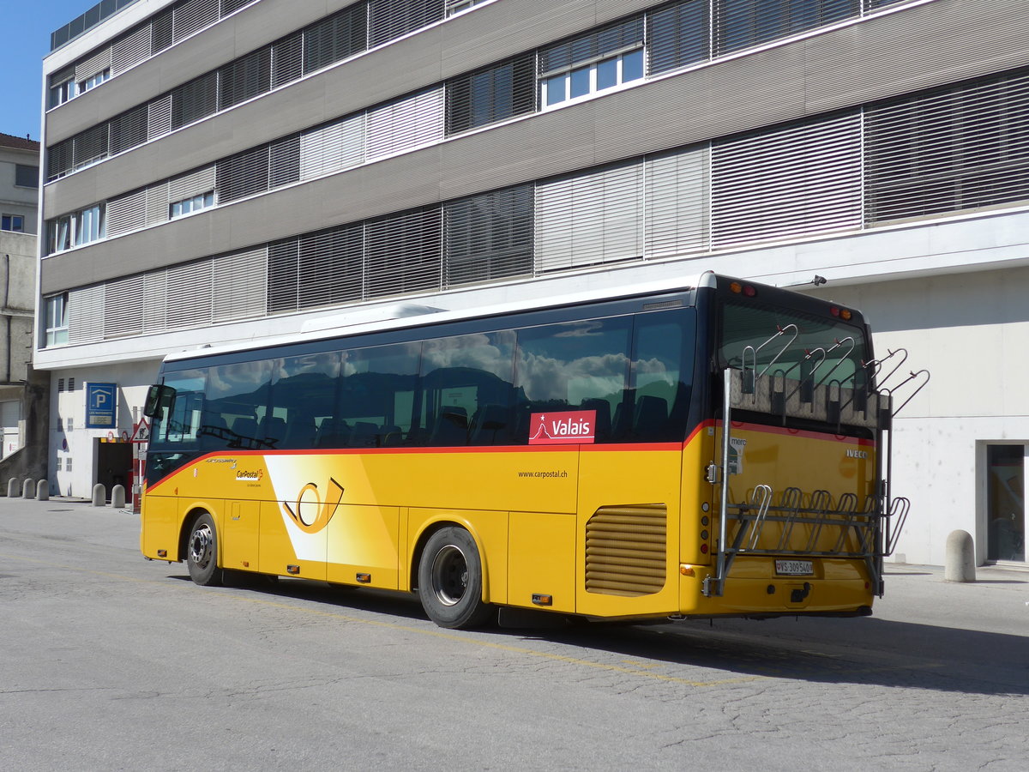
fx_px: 1308
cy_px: 386
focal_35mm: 44
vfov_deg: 32.9
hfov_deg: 42.9
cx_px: 514
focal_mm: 9
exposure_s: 1/1600
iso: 80
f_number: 3.2
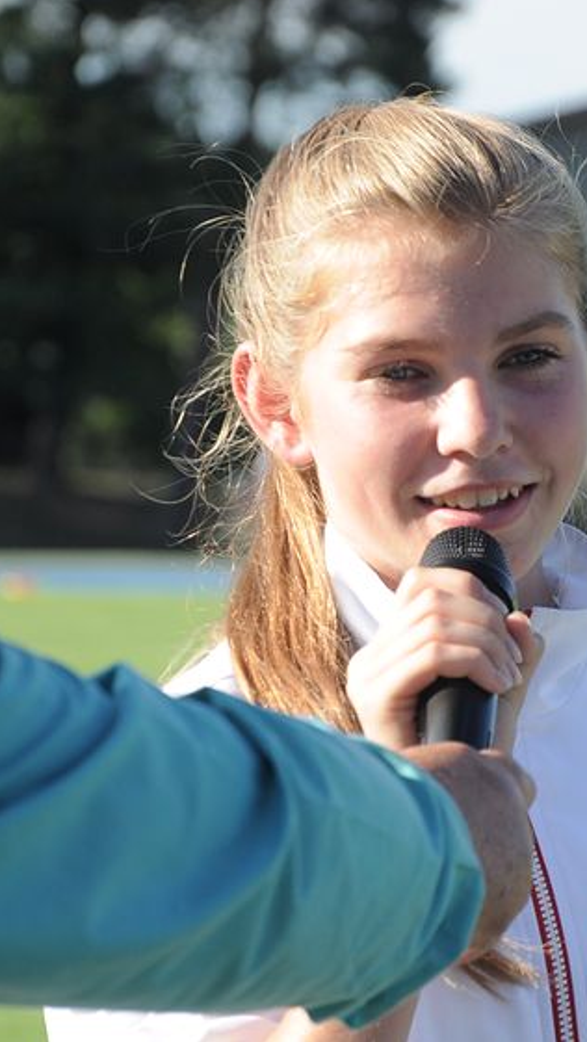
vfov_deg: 8.6
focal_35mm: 250
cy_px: 519
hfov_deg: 4.9
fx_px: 6905
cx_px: 485
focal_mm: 105
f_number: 6.3
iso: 400
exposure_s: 1/640
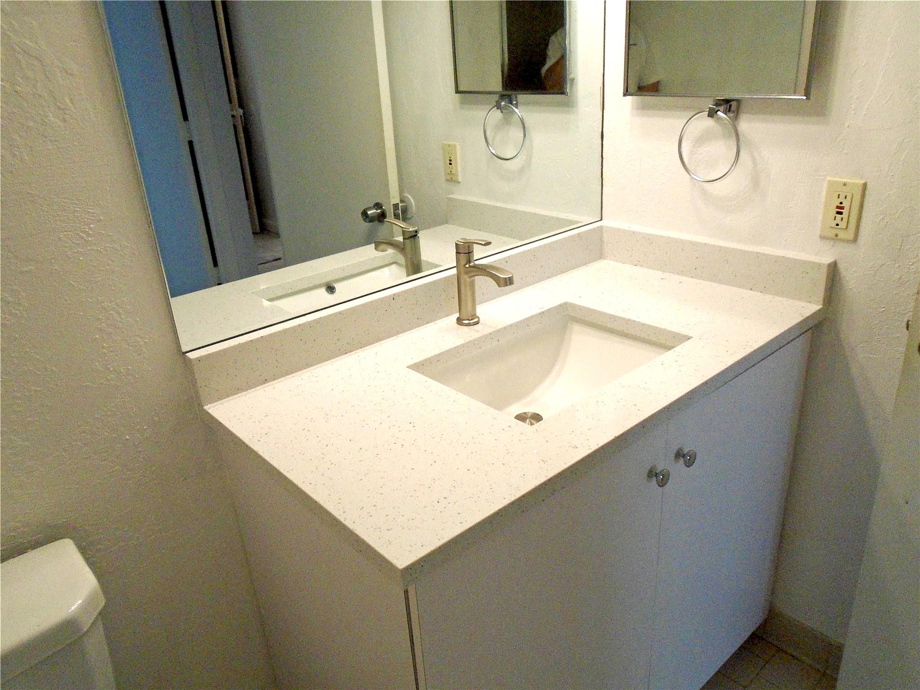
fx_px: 691
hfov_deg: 67.3
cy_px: 345
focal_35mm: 26
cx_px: 460
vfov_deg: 53.1
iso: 320
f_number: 3.2
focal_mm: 4.6
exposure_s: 1/100
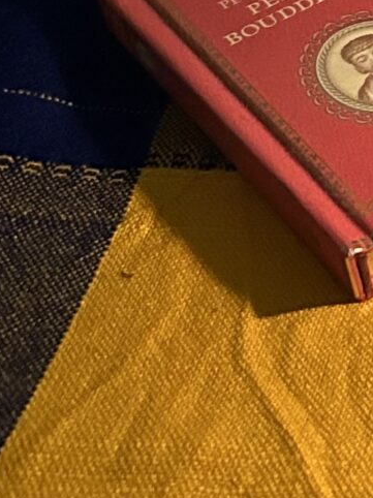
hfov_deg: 8.9
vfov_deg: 13.1
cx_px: 1027
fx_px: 2071
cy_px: -212
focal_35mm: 144
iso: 640
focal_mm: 5.7
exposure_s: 1/40
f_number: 1.5
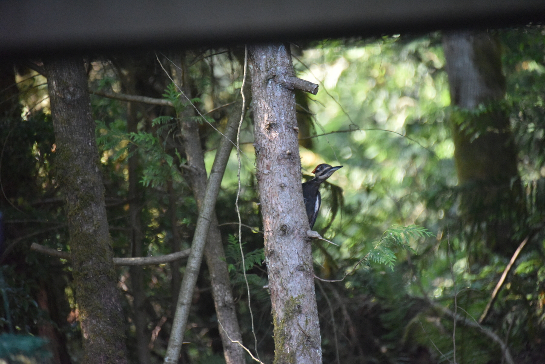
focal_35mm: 300
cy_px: 182
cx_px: 272
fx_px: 4542
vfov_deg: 4.6
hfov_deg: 6.9
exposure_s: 1/640
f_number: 5.6
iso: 9000
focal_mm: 300
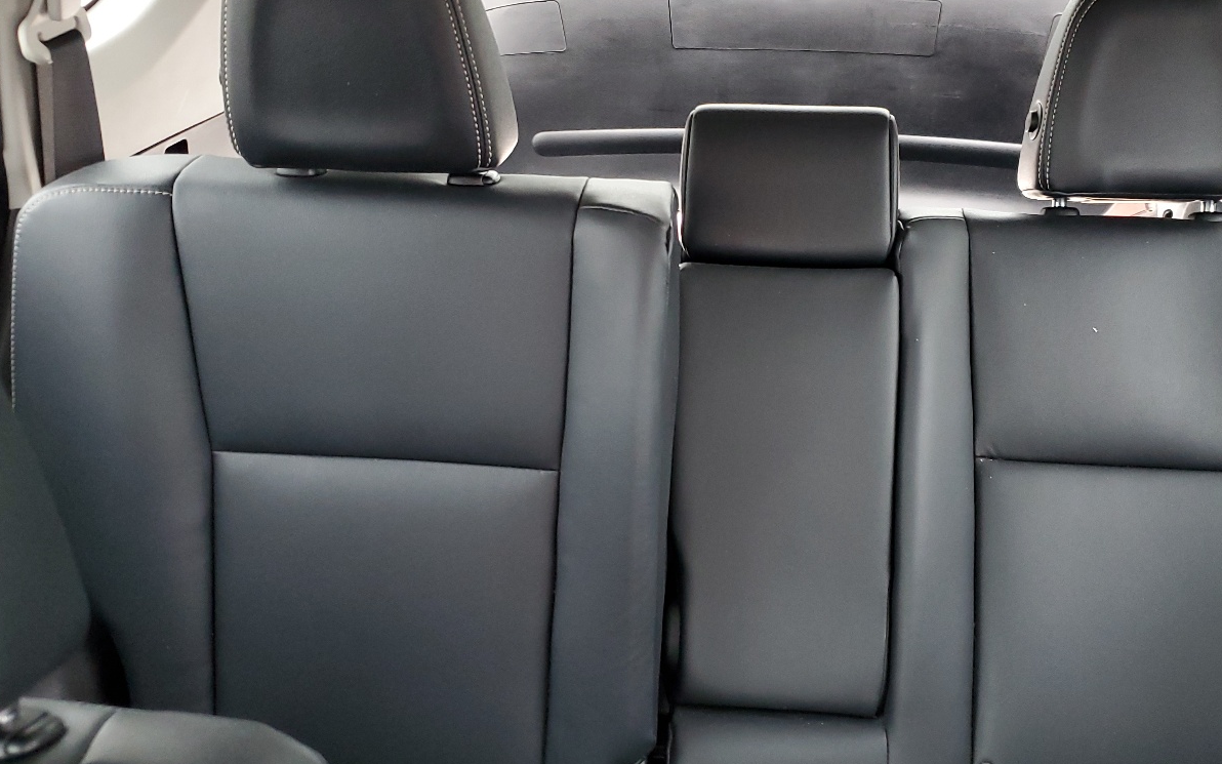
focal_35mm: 37
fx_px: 1232
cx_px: 759
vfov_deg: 34.4
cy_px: 367
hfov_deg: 52.2
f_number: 1.5
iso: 212
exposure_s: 1/60.2
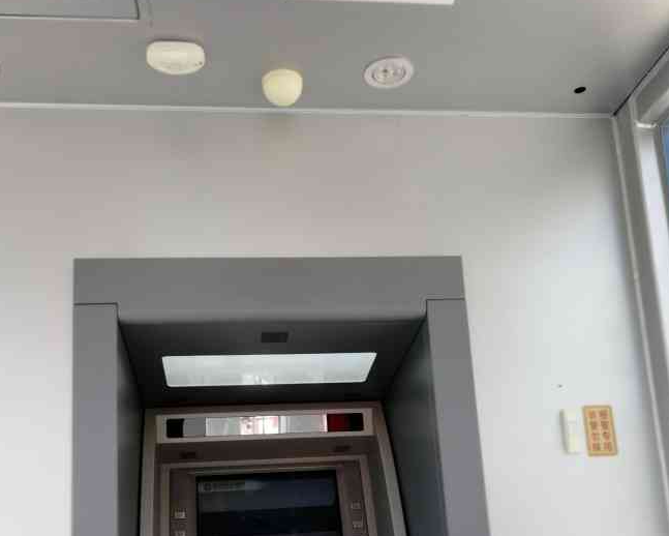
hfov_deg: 47.9
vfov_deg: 38.2
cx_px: 326
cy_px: 403
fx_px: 753
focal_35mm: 38
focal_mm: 3.95
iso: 50
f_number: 4
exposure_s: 1/208
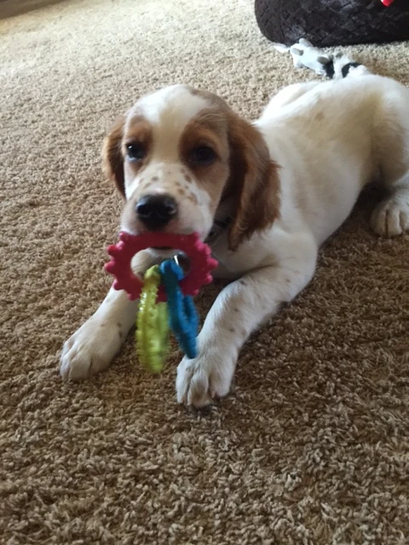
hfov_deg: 48.2
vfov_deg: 61.7
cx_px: 204
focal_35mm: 29
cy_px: 272
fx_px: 457
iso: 125
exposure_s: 1/15
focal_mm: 4.15
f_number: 2.2
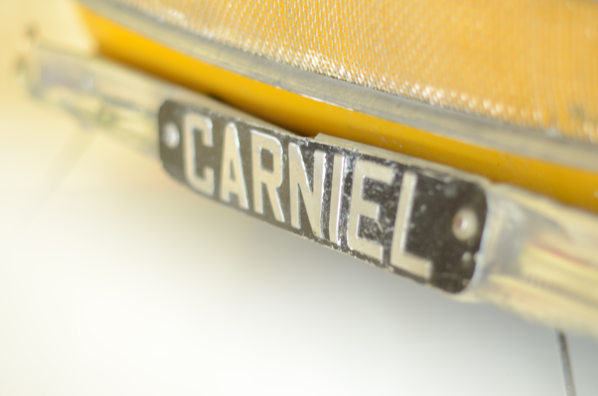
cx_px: 299
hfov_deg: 27.0
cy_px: 198
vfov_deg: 18.1
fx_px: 1243
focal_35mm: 75
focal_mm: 50
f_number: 1.8
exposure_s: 1/20
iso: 160
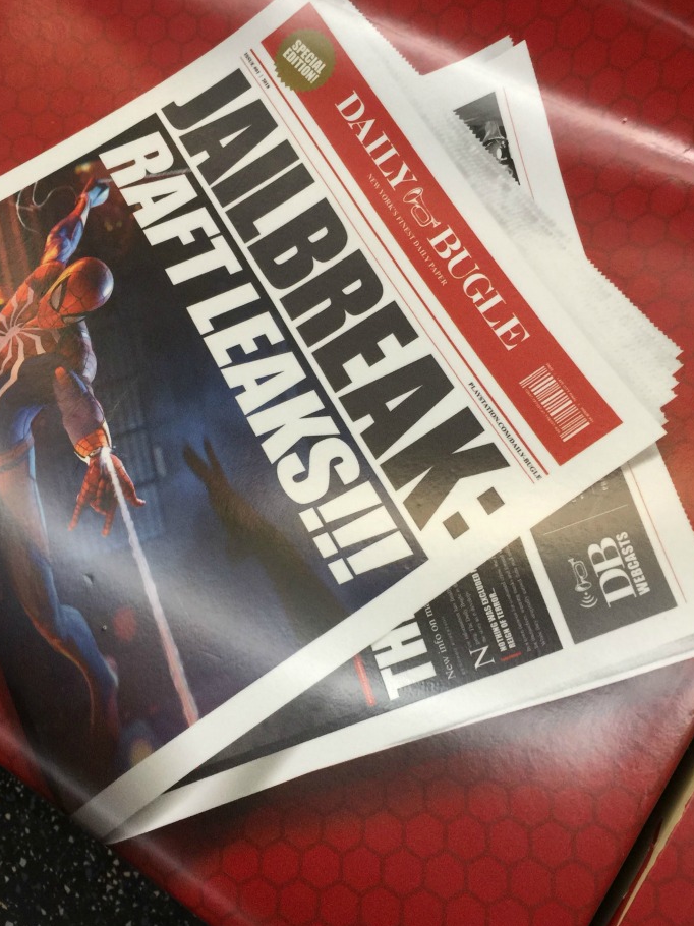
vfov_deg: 54.0
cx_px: 334
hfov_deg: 41.8
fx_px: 909
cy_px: 472
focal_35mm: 34
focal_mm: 4.15
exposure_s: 1/30
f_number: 2.2
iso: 50
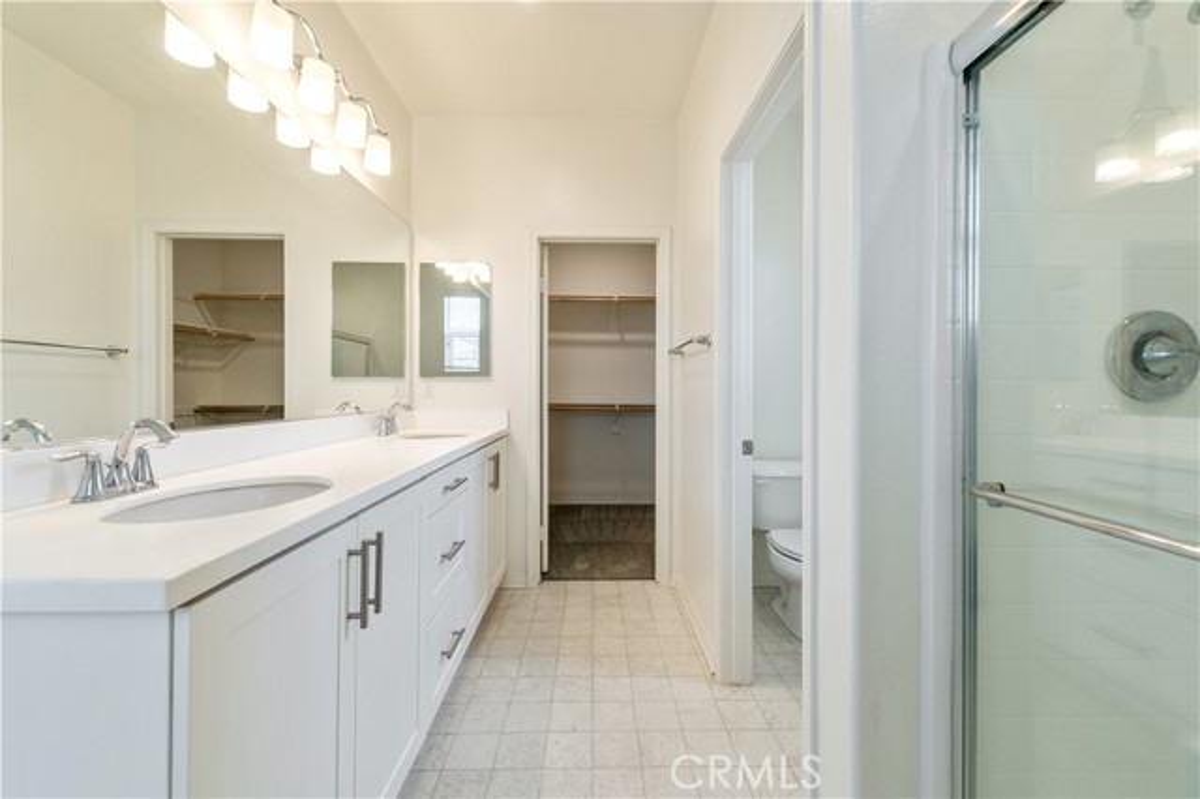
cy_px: 400
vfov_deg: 81.1
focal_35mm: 14
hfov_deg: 104.3
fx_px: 466
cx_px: 600
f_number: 4
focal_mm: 14
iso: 360
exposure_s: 1/250
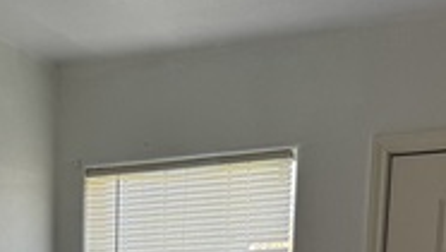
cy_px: 564
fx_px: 1065
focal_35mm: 90
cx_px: 67
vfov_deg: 11.6
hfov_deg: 23.2
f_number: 1.78
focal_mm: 6.76
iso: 80
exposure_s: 1/172
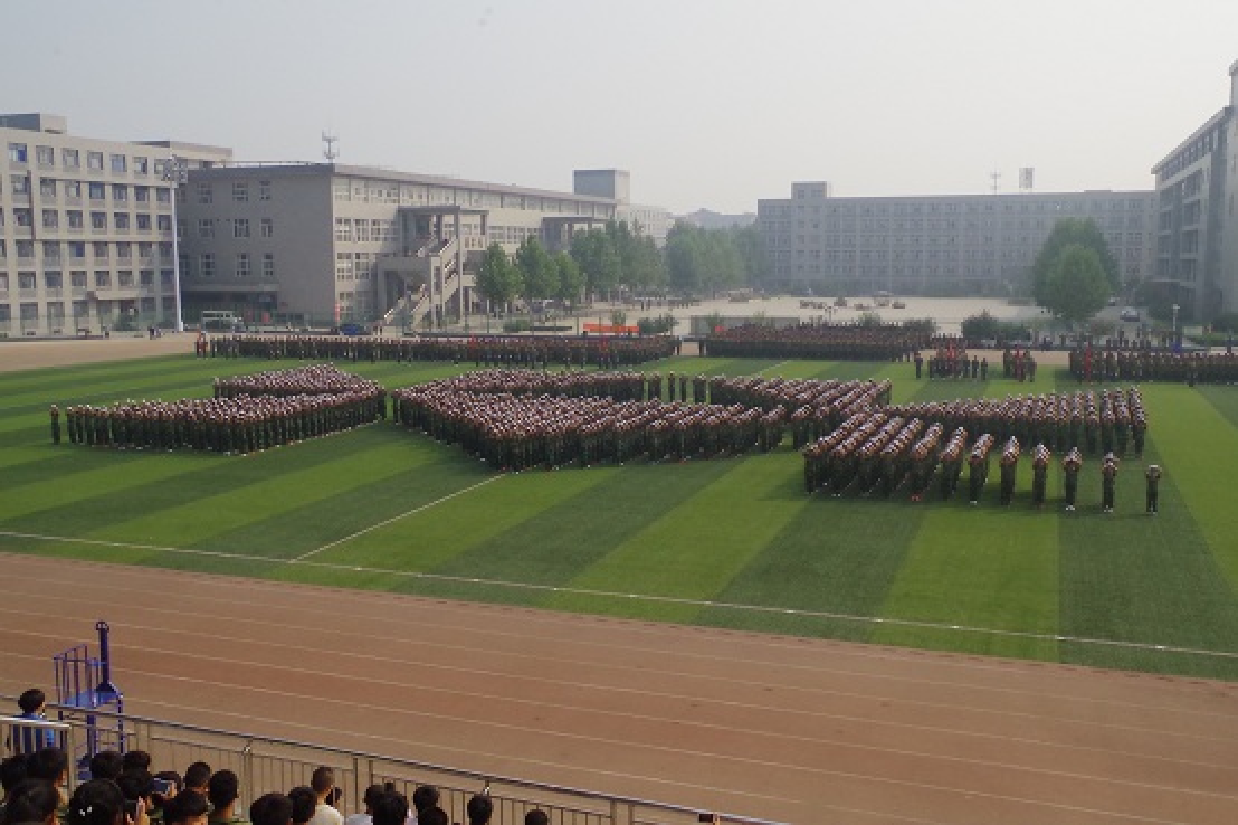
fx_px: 1169
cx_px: 619
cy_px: 412
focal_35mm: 34
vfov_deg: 38.9
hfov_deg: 55.8
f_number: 14
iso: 1600
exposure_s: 1/1250
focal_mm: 23.13
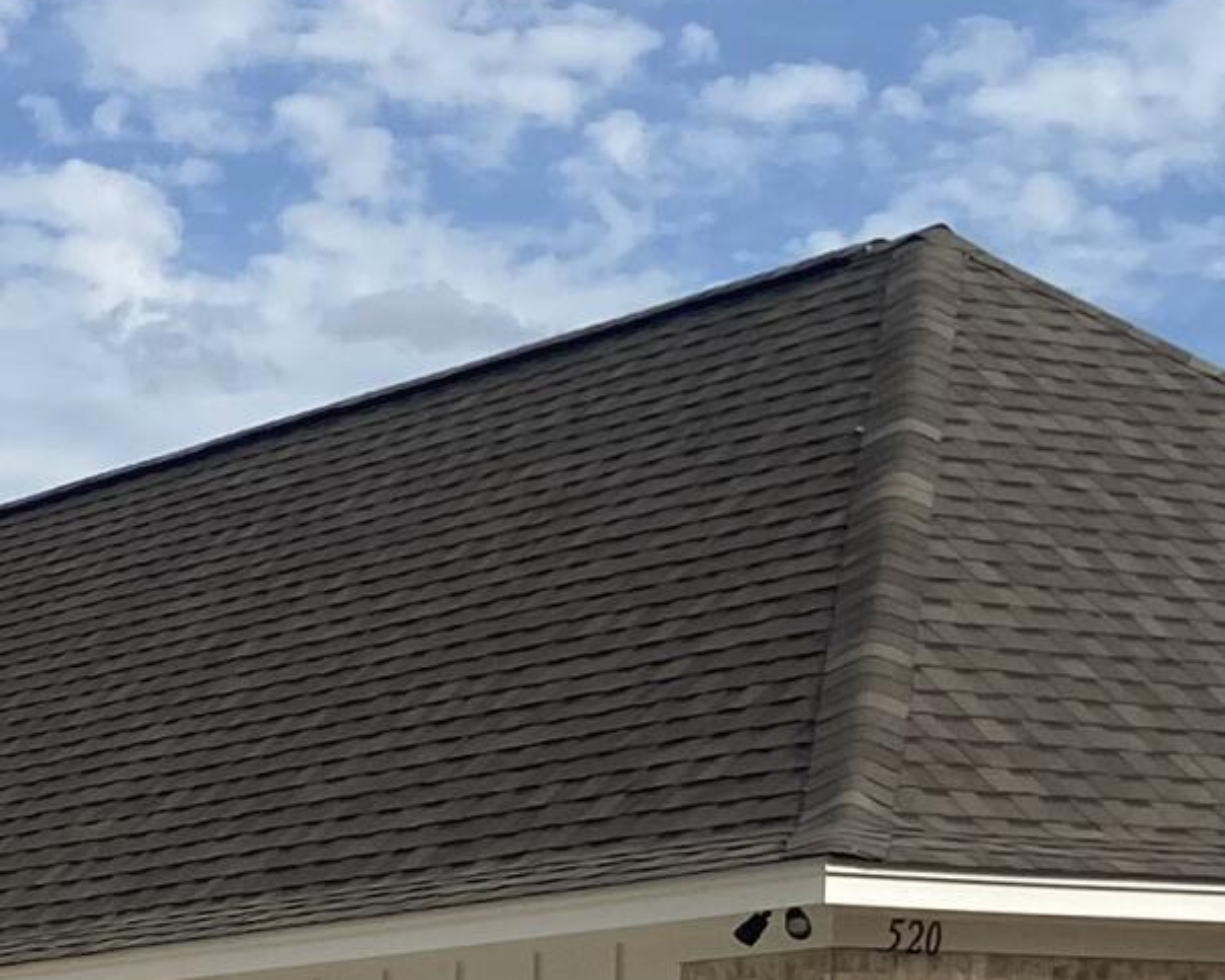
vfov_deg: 11.6
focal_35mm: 126
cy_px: 1540
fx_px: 4567
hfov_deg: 14.5
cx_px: -495
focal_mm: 4.25
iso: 32
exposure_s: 1/3300
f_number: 1.8
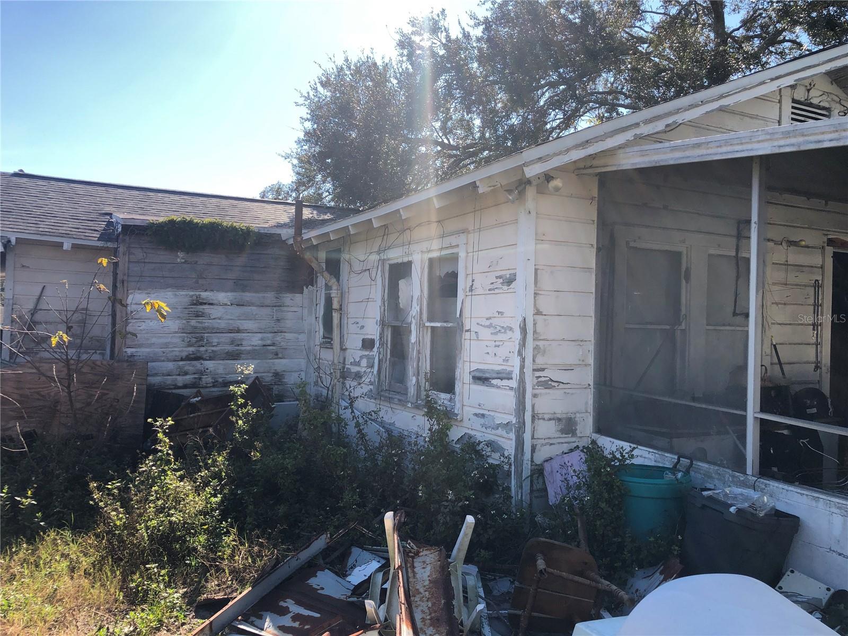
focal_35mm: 28
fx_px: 686
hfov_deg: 63.4
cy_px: 318
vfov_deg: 49.7
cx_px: 424
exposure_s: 1/1091
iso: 20
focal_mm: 3.99
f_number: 1.8
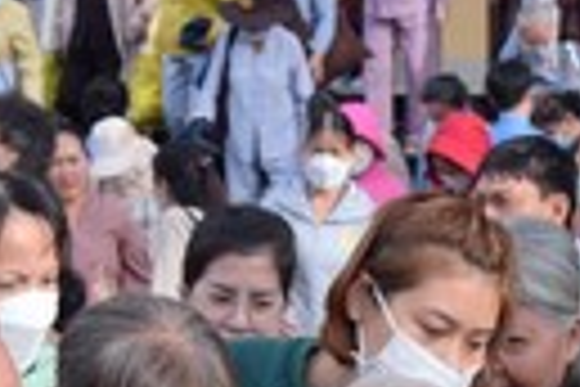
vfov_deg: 6.2
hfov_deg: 9.3
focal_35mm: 221
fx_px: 3560
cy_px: 526
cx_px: 409
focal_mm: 44
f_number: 8
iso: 100
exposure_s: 1/200
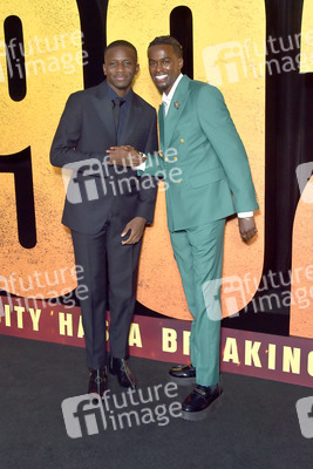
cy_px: 234
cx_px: 156
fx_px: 456
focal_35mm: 35
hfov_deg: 37.9
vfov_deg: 54.4
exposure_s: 1/250
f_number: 6.3
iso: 800
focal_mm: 35
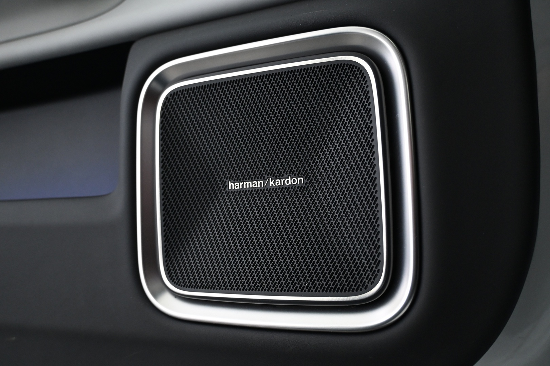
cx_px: 275
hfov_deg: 63.2
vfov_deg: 44.6
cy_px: 183
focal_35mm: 29
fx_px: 447
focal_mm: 19.5
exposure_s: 1/30
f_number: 3.8
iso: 1100
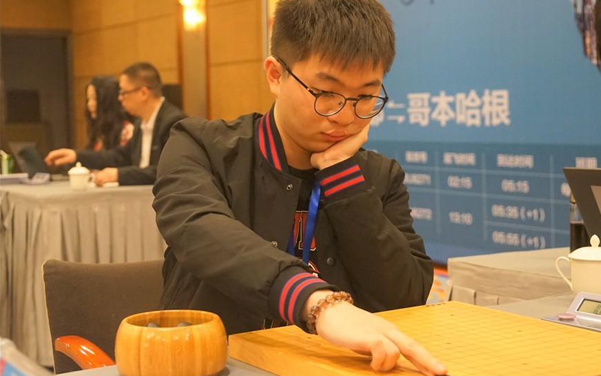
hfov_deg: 32.5
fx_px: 1032
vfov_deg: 20.6
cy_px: 183
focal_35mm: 63
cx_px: 304
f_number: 4
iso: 4000
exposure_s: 1/160
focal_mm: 41
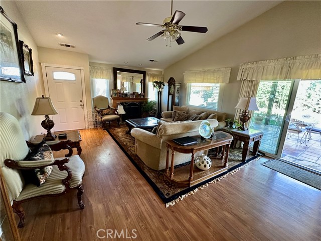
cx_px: 160
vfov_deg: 85.7
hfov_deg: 102.1
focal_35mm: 14
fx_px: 130
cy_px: 120
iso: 640
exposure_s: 1/60
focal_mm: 2.22
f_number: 2.2
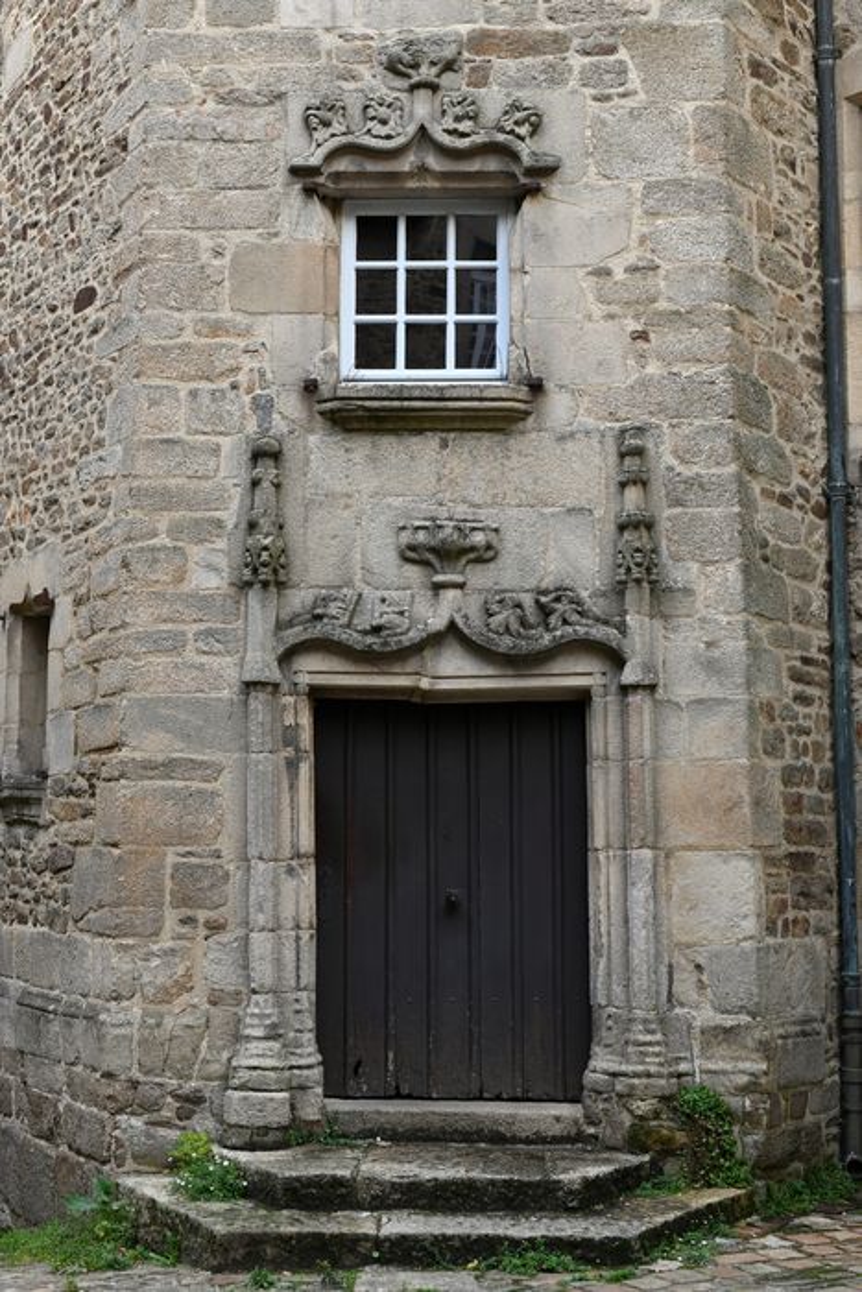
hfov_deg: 27.0
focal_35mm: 50
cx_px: 431
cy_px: 646
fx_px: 1795
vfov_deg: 39.6
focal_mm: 50
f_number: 5
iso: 640
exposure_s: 1/250
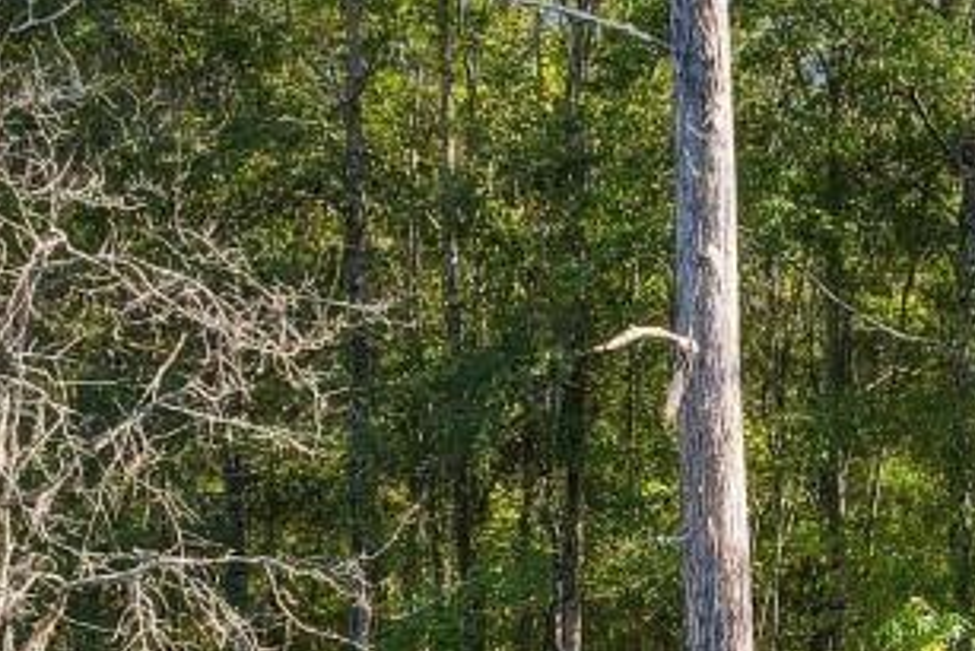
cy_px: 645
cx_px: 927
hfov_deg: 17.3
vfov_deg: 11.7
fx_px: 3143
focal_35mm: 116
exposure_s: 1/60
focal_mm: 8.38
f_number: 2.8
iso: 100
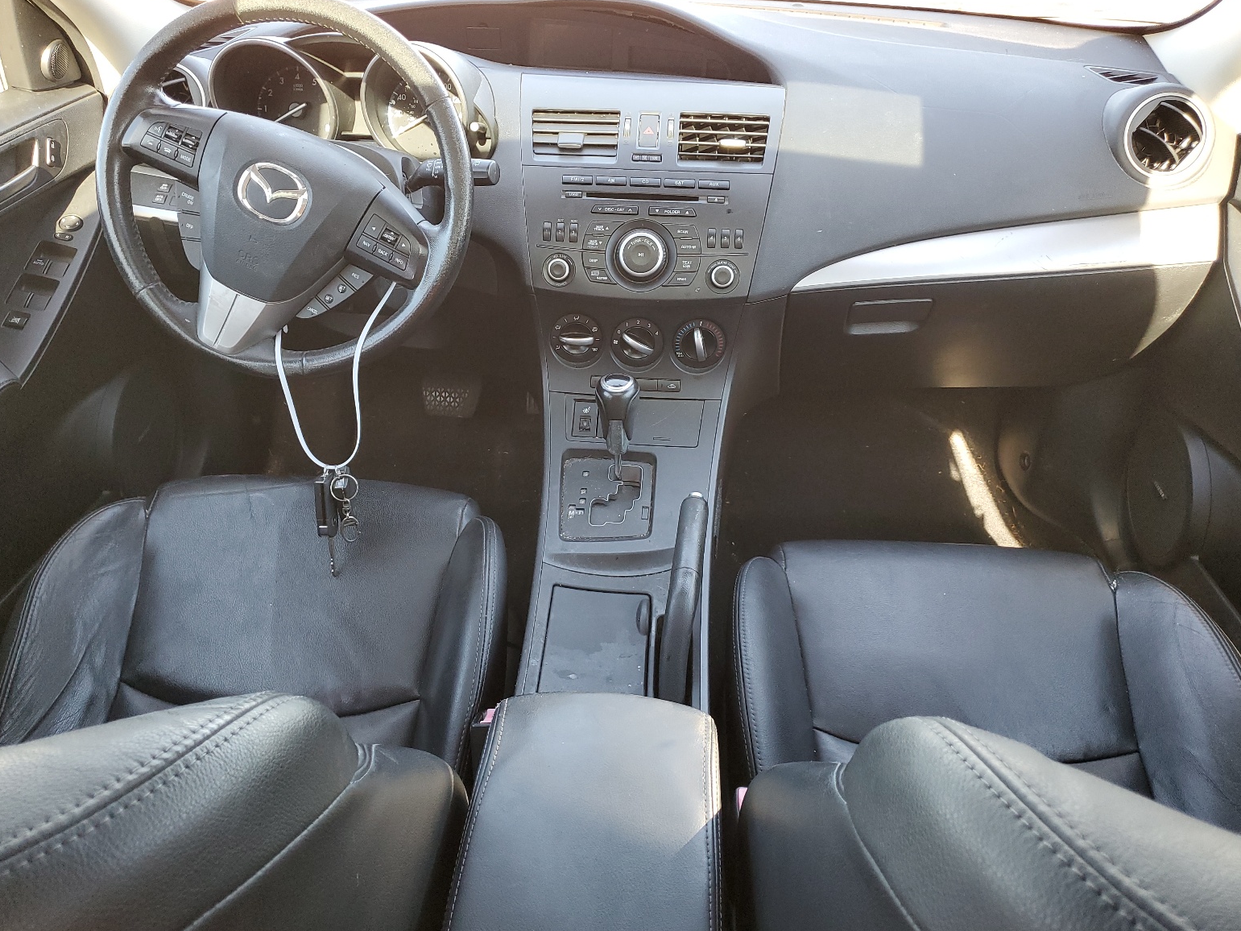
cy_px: 460
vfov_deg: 51.4
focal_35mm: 27
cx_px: 610
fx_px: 968
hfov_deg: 65.3
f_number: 1.5
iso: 92
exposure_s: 1/120
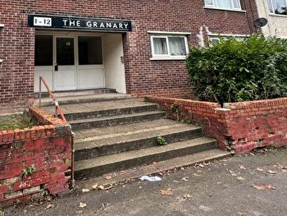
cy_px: 20
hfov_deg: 61.7
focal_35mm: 28
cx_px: 93
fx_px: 232
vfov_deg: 45.0
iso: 125
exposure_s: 1/99
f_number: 2.2
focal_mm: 2.22
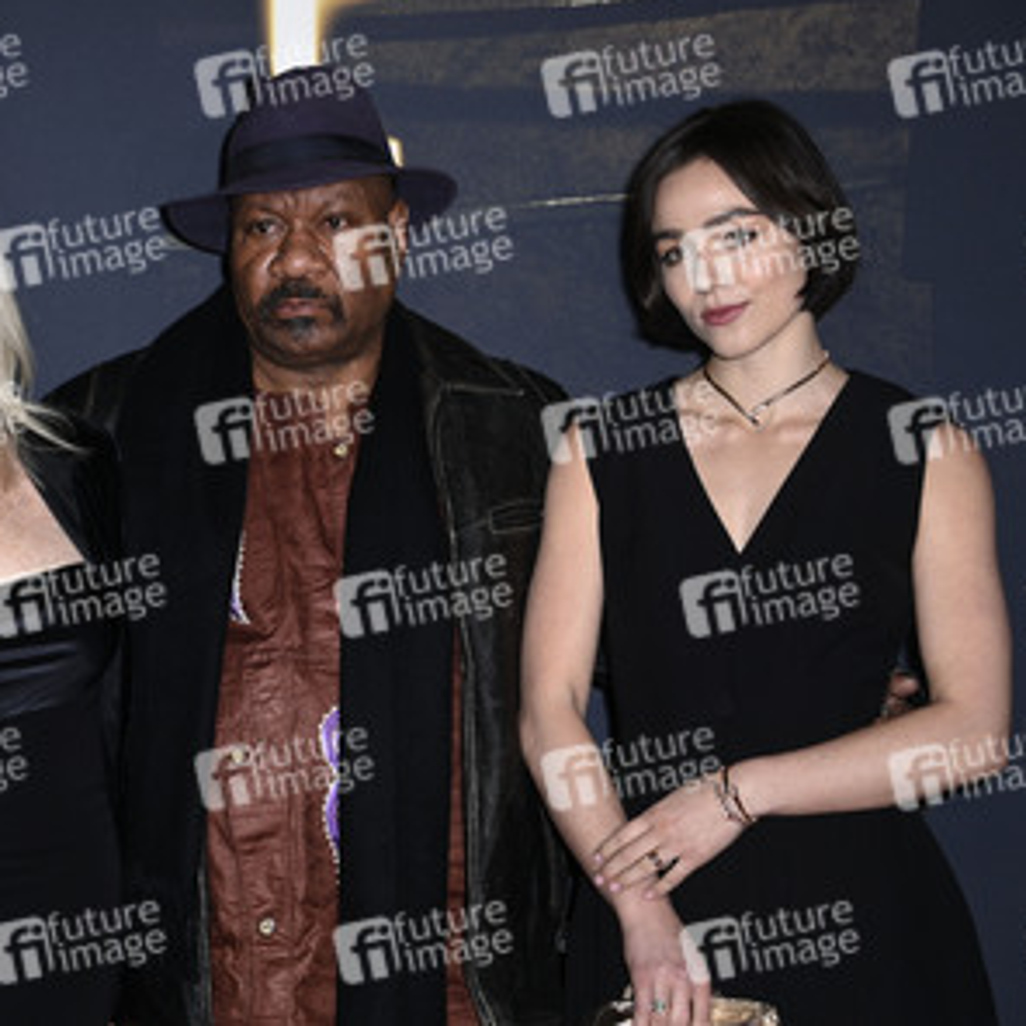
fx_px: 3689
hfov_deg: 15.8
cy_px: 510
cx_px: 331
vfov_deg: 15.8
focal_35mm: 110
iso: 640
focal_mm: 85
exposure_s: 1/200
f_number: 5.6
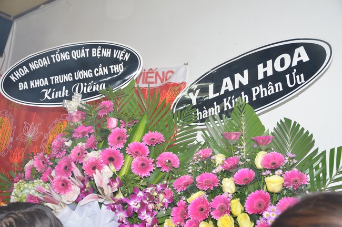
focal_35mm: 52
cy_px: 114
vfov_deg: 25.7
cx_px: 171
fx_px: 498
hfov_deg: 37.9
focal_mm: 35
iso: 640
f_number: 4.5
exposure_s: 1/60
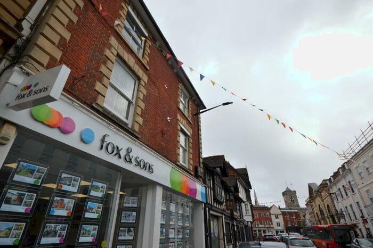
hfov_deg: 90.0
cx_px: 186
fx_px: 186
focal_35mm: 18
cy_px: 124
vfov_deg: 67.3
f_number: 8
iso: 100
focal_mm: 12
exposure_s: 1/250
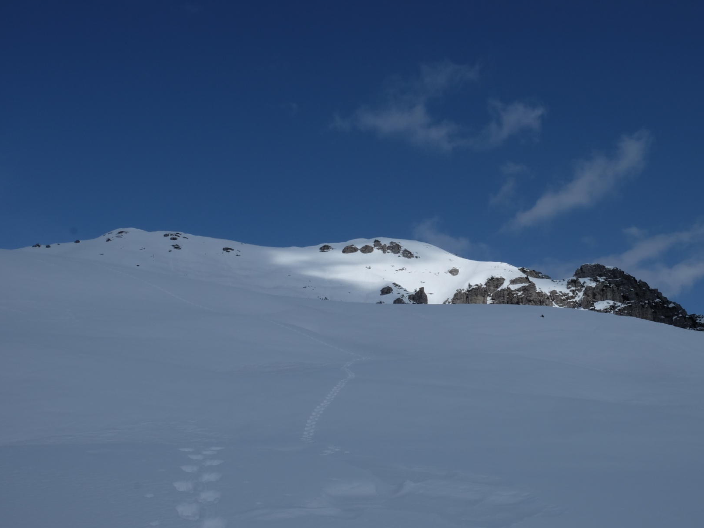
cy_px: 275
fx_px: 712
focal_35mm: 35
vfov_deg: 40.7
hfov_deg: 52.5
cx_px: 396
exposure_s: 1/160
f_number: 22
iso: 200
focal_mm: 18
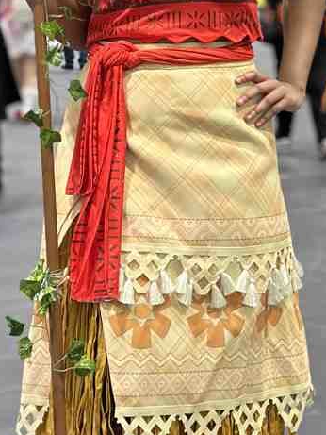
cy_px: -50
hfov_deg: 13.3
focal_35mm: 111
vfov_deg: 17.1
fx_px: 1393
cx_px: 216
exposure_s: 1/33
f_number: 1.78
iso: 400
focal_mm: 6.86
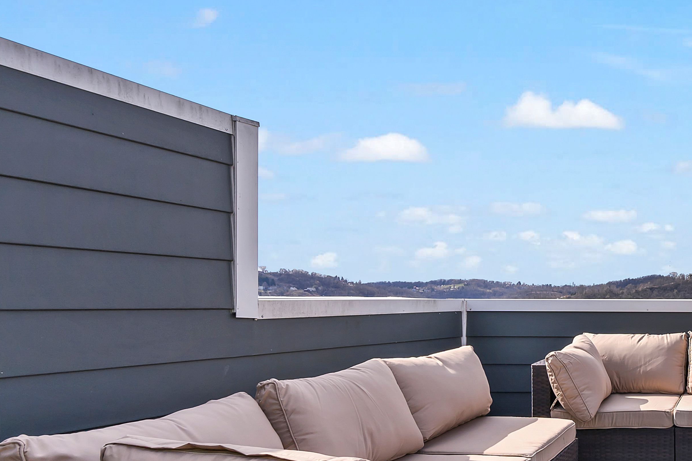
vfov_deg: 37.5
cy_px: 307
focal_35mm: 35
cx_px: 794
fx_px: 673
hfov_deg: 41.1
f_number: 8
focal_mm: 14
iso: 400
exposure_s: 1/500
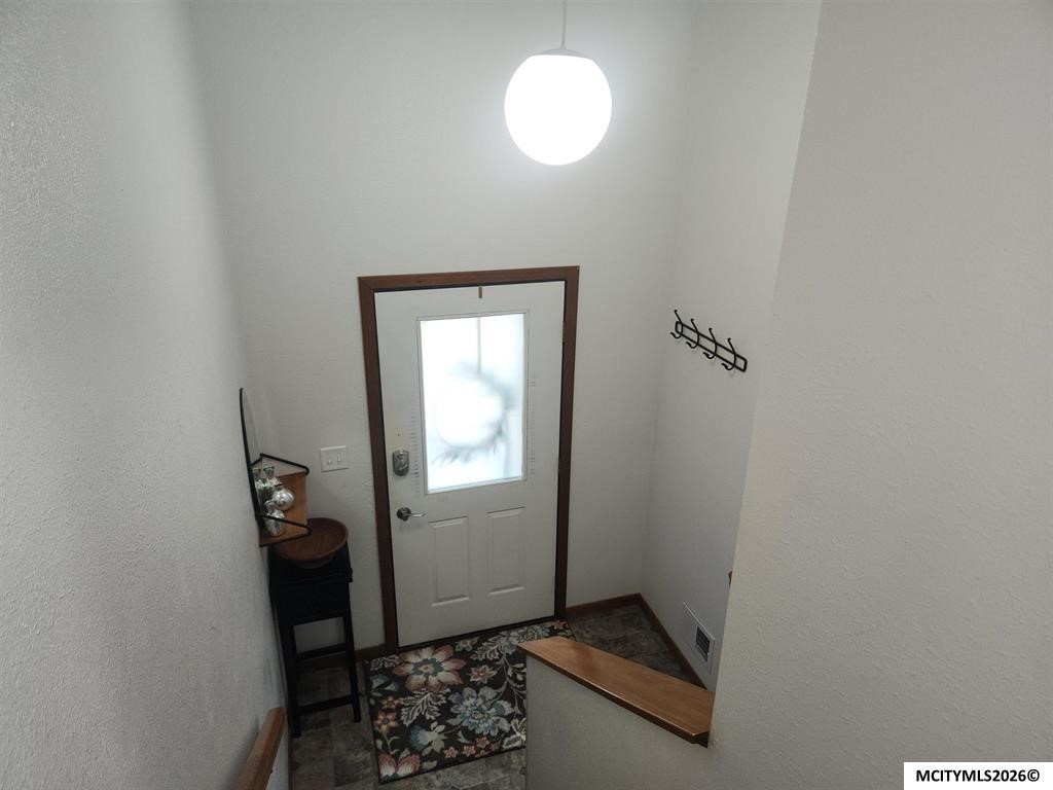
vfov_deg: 58.9
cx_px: 526
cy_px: 395
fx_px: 700
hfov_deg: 73.9
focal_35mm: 23
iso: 64
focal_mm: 5.4
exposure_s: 1/60
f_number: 1.8
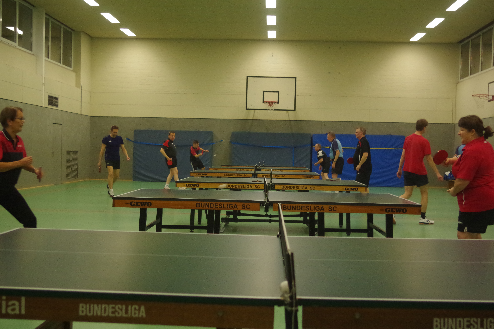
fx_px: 672
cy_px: 164
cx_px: 247
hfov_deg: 40.3
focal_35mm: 49
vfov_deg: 27.5
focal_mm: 33
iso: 3200
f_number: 4
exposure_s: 1/125
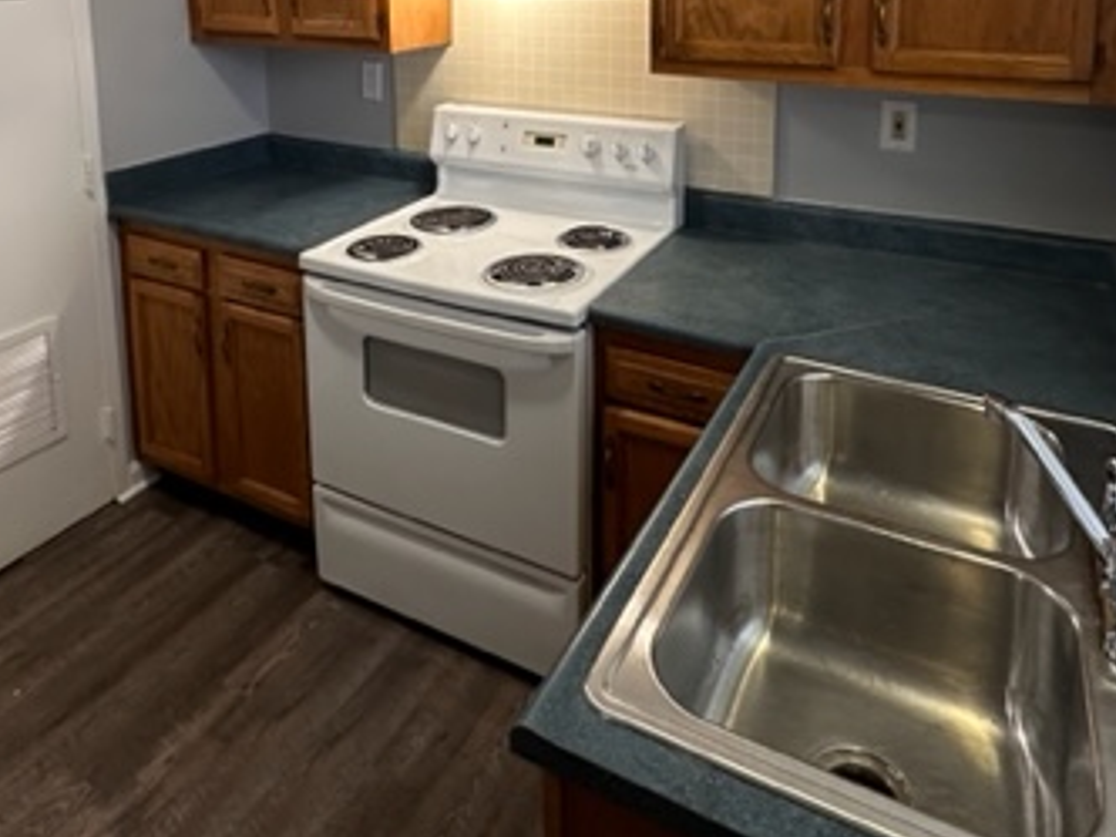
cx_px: 551
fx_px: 870
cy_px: 64
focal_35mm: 27
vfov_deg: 45.8
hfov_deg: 65.3
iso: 160
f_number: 2.2
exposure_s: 1/60
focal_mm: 2.22
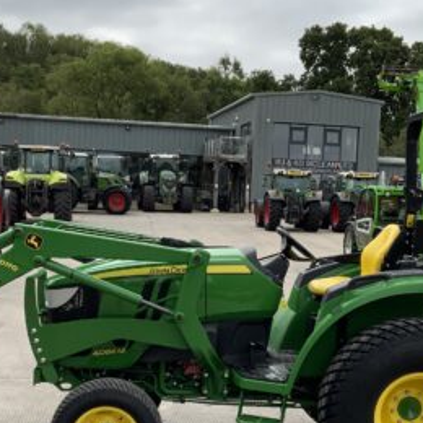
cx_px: 210
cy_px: 249
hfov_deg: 27.3
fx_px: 871
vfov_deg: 27.3
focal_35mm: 63
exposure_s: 1/1984
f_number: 1.8
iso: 16
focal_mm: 3
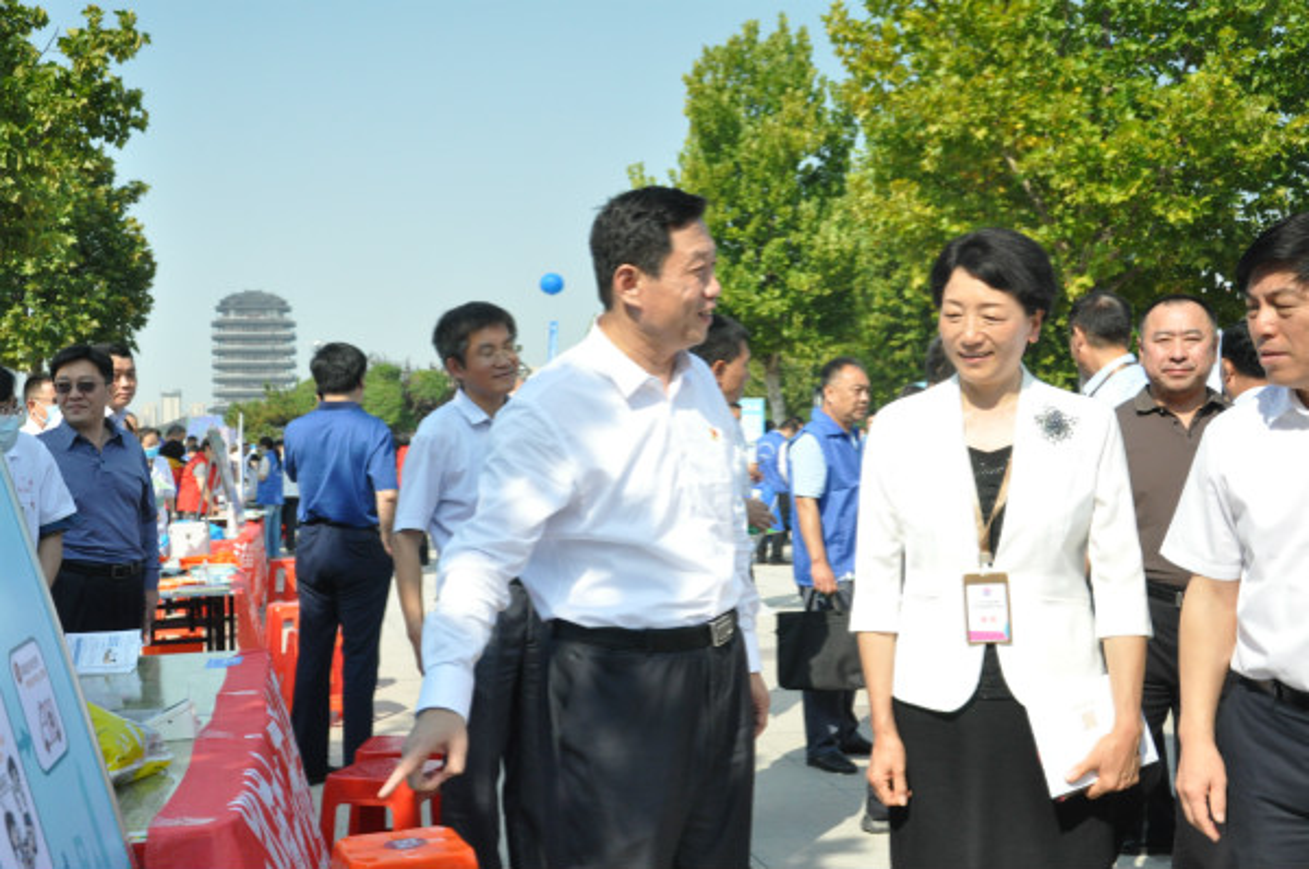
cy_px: 434
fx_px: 1634
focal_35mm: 45
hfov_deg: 43.7
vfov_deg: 29.8
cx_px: 654
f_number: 7.1
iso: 1600
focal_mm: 30
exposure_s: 1/4000
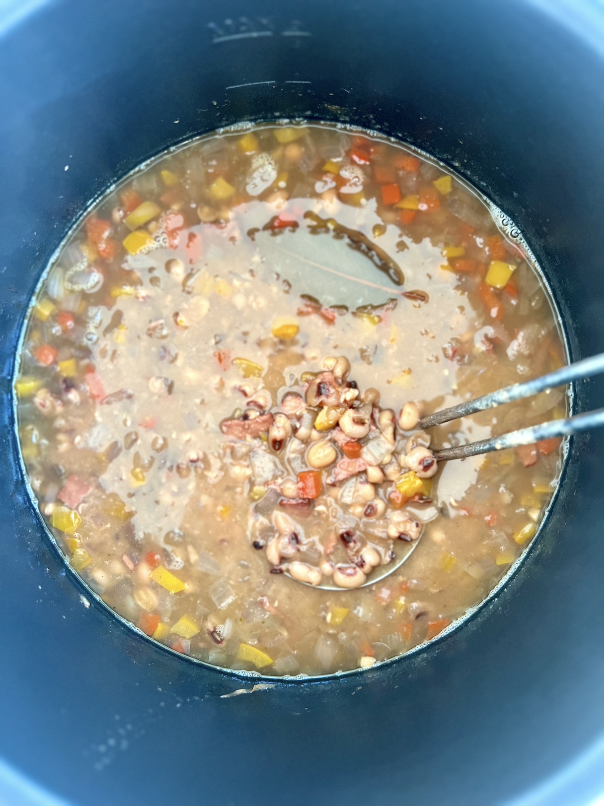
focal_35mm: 26
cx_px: 302
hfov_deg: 53.1
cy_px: 403
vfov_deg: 67.3
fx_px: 605
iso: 200
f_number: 1.5
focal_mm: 5.7
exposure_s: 1/60
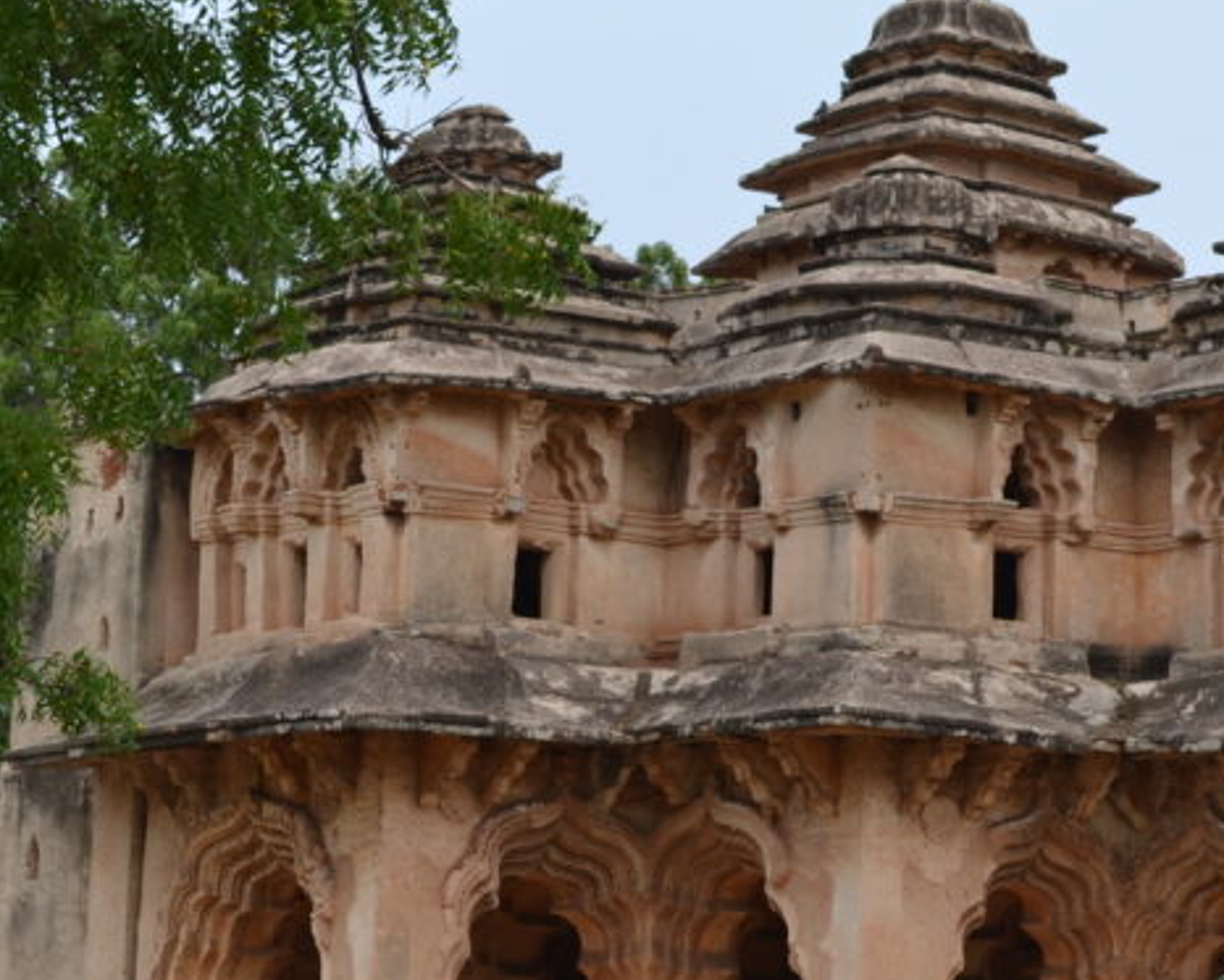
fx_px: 3587
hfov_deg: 19.3
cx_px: 714
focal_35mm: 99
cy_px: 800
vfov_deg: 15.4
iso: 100
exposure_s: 1/250
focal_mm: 32
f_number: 8
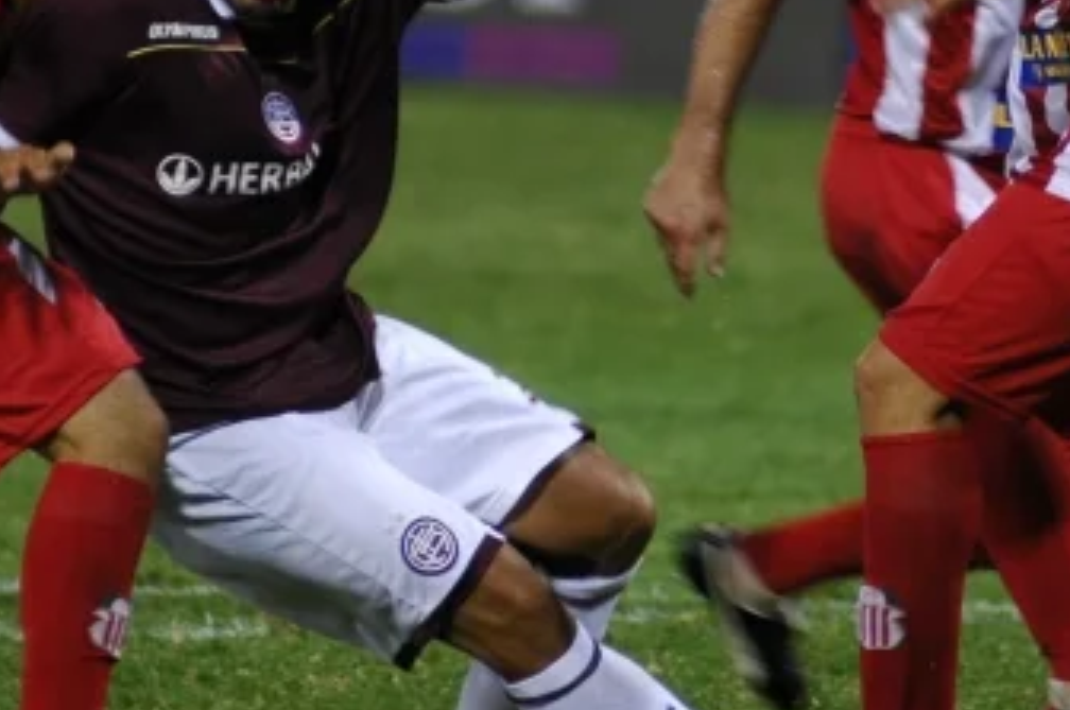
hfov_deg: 2.7
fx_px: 23001
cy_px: 242
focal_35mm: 775
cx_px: 686
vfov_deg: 1.8
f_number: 2.8
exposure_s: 1/200
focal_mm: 200
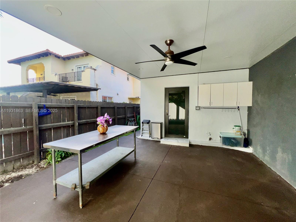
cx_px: 148
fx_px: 111
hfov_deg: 106.2
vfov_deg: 89.9
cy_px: 111
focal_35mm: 13
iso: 25
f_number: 1.8
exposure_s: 1/508
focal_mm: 1.57
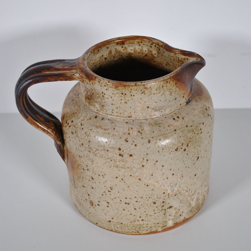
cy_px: 115
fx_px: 476
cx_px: 127
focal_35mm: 58
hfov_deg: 29.6
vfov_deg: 29.5
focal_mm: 30
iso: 200
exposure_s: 1/100
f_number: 4.5
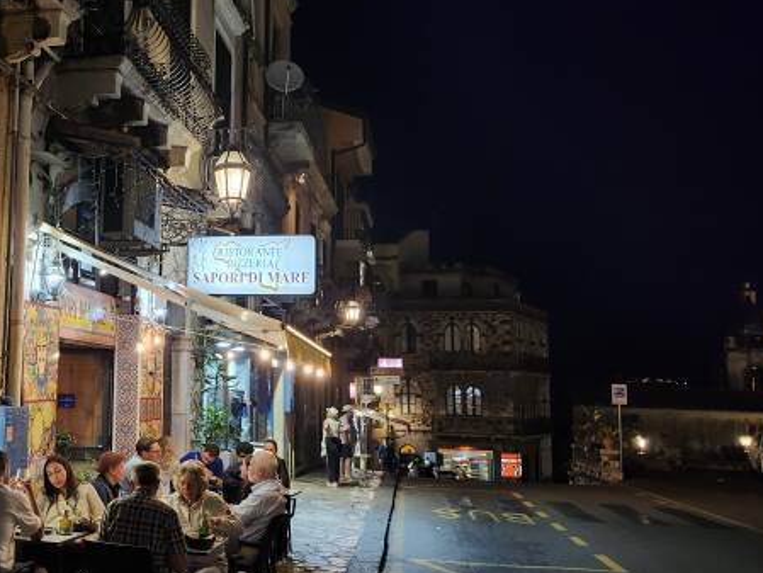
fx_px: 904
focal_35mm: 41
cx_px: 160
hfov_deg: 43.7
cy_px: 275
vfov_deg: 35.1
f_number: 1.8
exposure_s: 1/50
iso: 160
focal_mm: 5.54
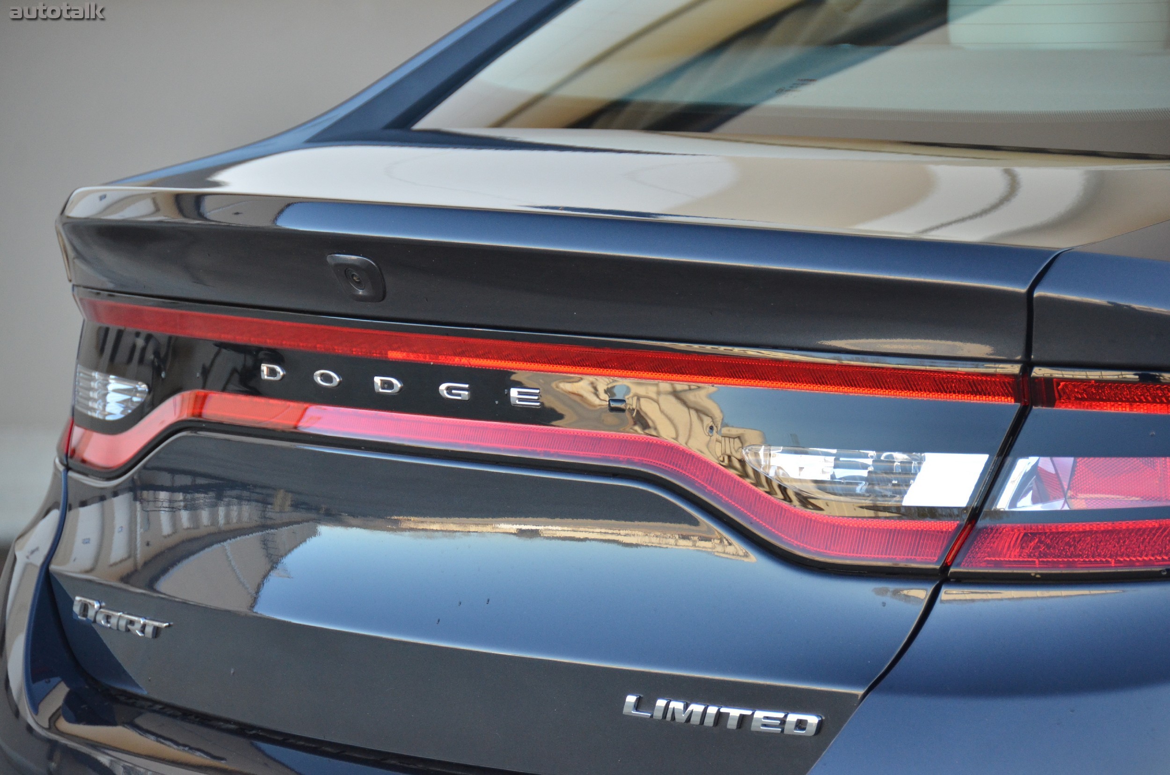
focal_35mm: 202
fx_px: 6568
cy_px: 388
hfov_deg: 10.2
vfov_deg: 6.8
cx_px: 585
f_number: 5.6
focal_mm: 135
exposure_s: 1/500
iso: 1000
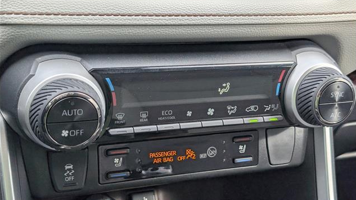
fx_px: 510
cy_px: 108
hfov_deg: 38.5
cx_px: 179
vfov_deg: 22.2
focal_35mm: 54
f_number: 1.68
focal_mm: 6.9
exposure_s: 1/192
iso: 31
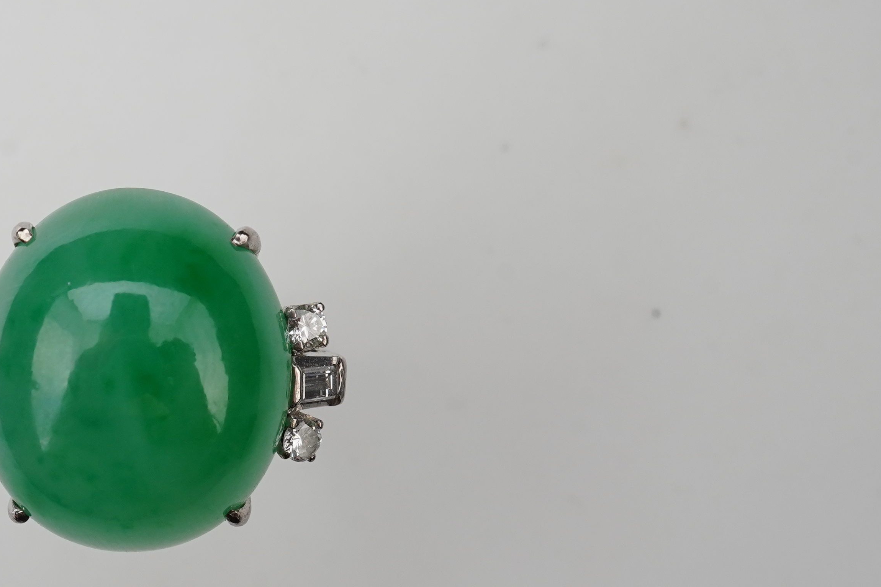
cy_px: 354
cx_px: 131
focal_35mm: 77
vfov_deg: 17.7
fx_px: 1884
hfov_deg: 25.7
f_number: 18
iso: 640
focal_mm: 30
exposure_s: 1/125
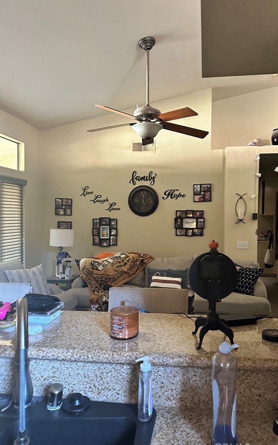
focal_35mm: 26
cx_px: 168
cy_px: 226
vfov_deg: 70.4
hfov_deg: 47.3
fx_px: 315
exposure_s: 1/60
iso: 640
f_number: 1.78
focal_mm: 6.86
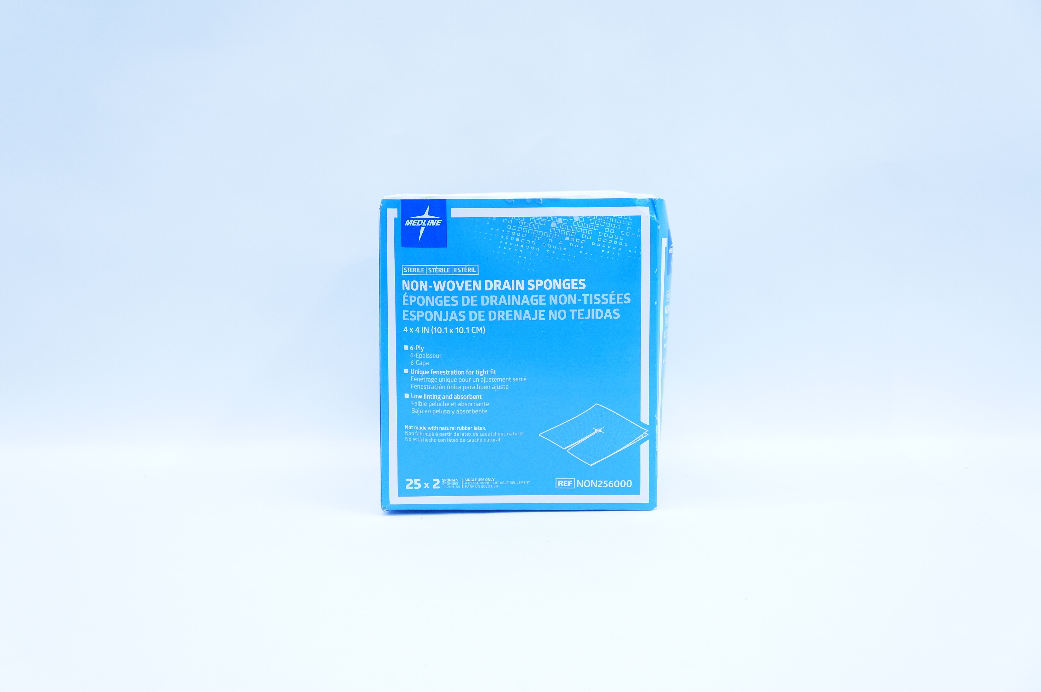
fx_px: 1083
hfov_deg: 51.3
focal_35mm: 38
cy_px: 346
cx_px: 520
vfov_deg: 35.4
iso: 800
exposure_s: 1/200
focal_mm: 25
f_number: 4.5
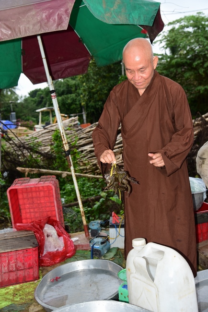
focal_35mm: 44
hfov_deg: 30.5
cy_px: 156
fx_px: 381
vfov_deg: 44.5
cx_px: 104
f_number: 5
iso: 250
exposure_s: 1/60
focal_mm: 44
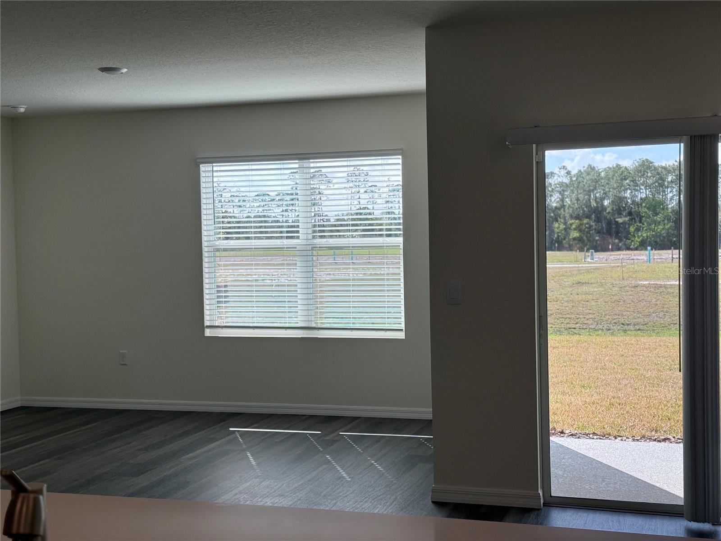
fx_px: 1000
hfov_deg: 39.7
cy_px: 270
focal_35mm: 48
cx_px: 360
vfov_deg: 30.3
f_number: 1.78
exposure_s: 1/1041
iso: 64
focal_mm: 6.76
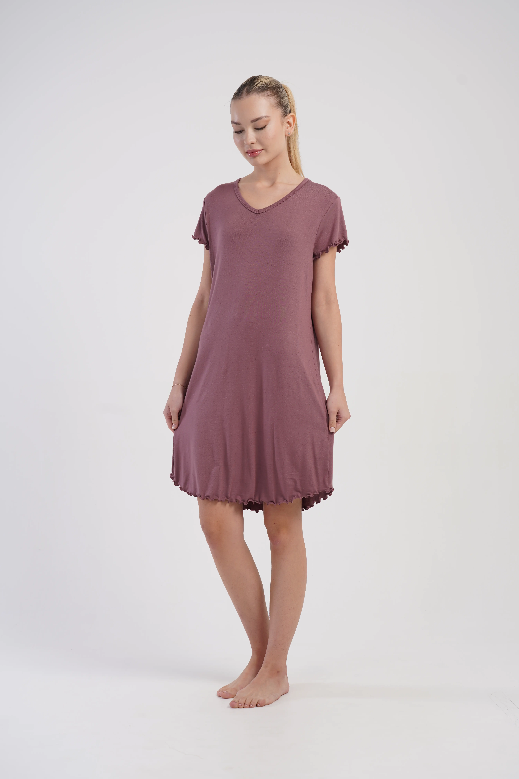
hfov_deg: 24.2
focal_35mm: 56
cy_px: 390
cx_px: 260
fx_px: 1210
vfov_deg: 35.6
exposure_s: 1/125
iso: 100
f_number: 6.3
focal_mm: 56
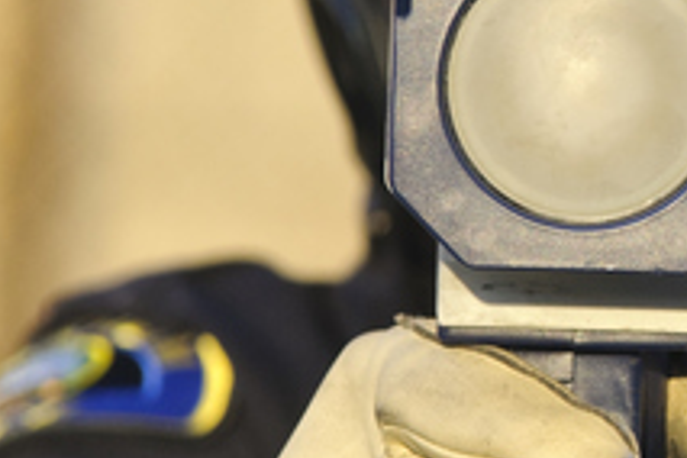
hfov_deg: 2.4
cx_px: 1050
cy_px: 35
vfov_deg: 1.6
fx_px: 16061
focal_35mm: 842
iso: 200
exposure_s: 1/500
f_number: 5.6
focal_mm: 165
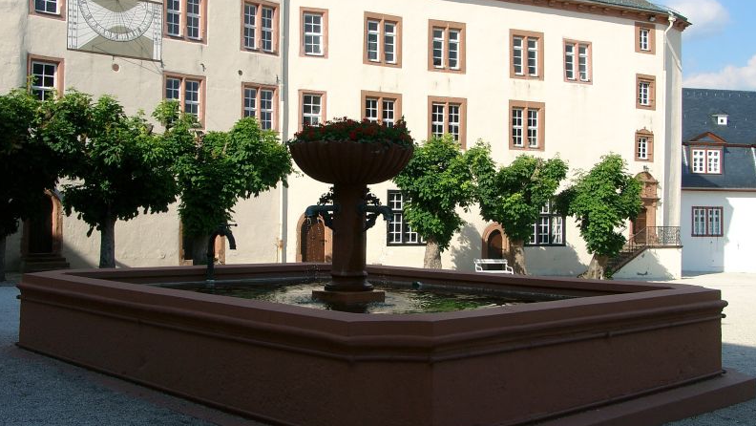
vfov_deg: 27.1
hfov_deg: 46.4
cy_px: 170
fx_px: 882
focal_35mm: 44
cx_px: 378
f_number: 4
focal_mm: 8.4
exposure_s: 1/631
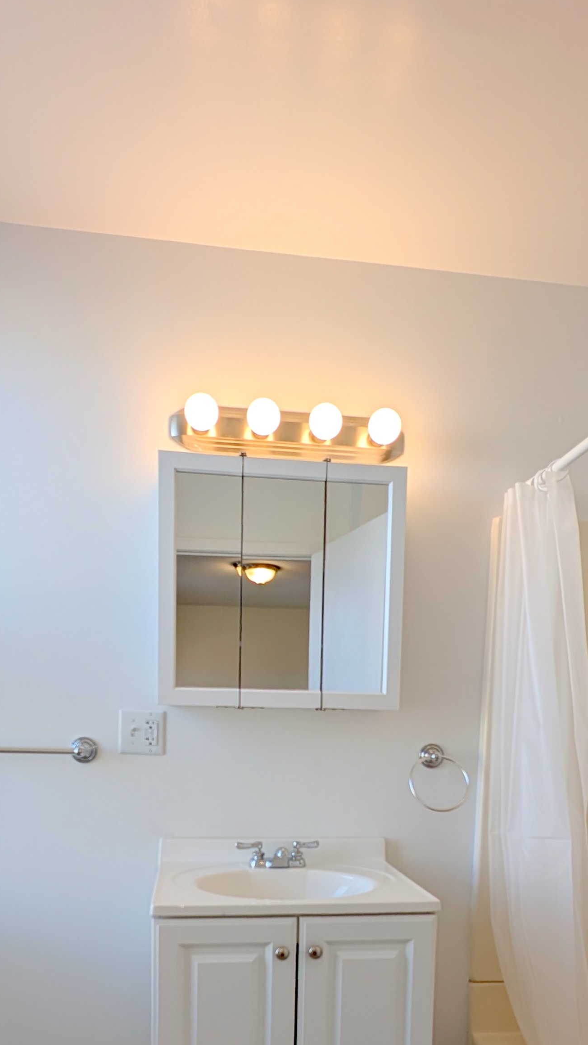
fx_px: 638
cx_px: 285
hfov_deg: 49.5
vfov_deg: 73.0
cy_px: 789
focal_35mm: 23
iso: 41
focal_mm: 2.23
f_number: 1.95
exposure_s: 1/175
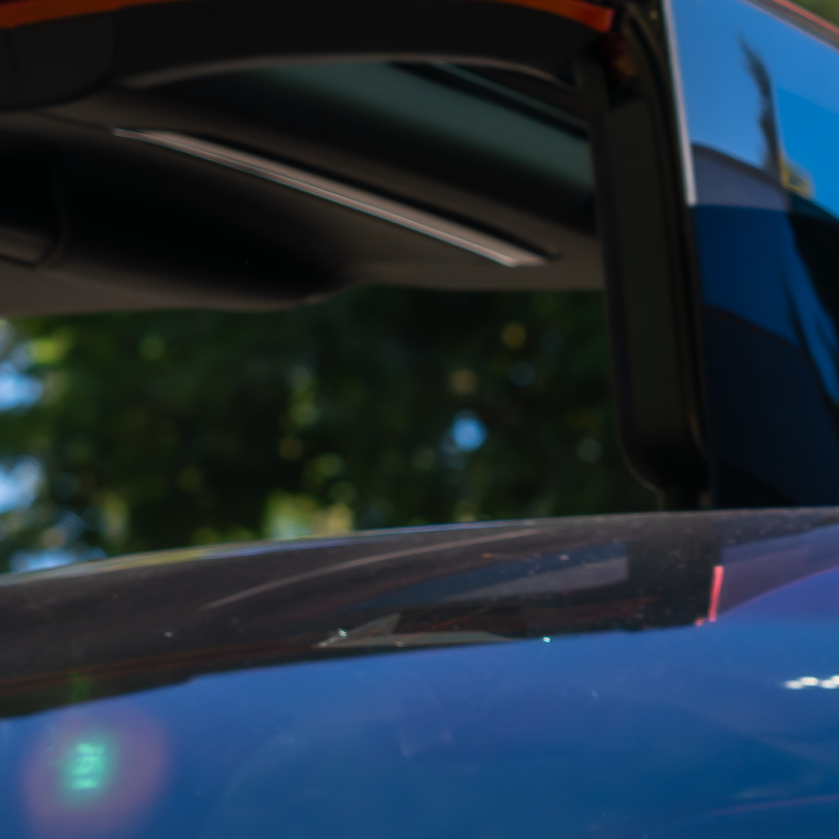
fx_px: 10777
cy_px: 1029
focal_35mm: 393
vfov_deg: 4.4
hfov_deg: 4.5
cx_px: 349
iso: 50
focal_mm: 70
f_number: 4
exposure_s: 1/125
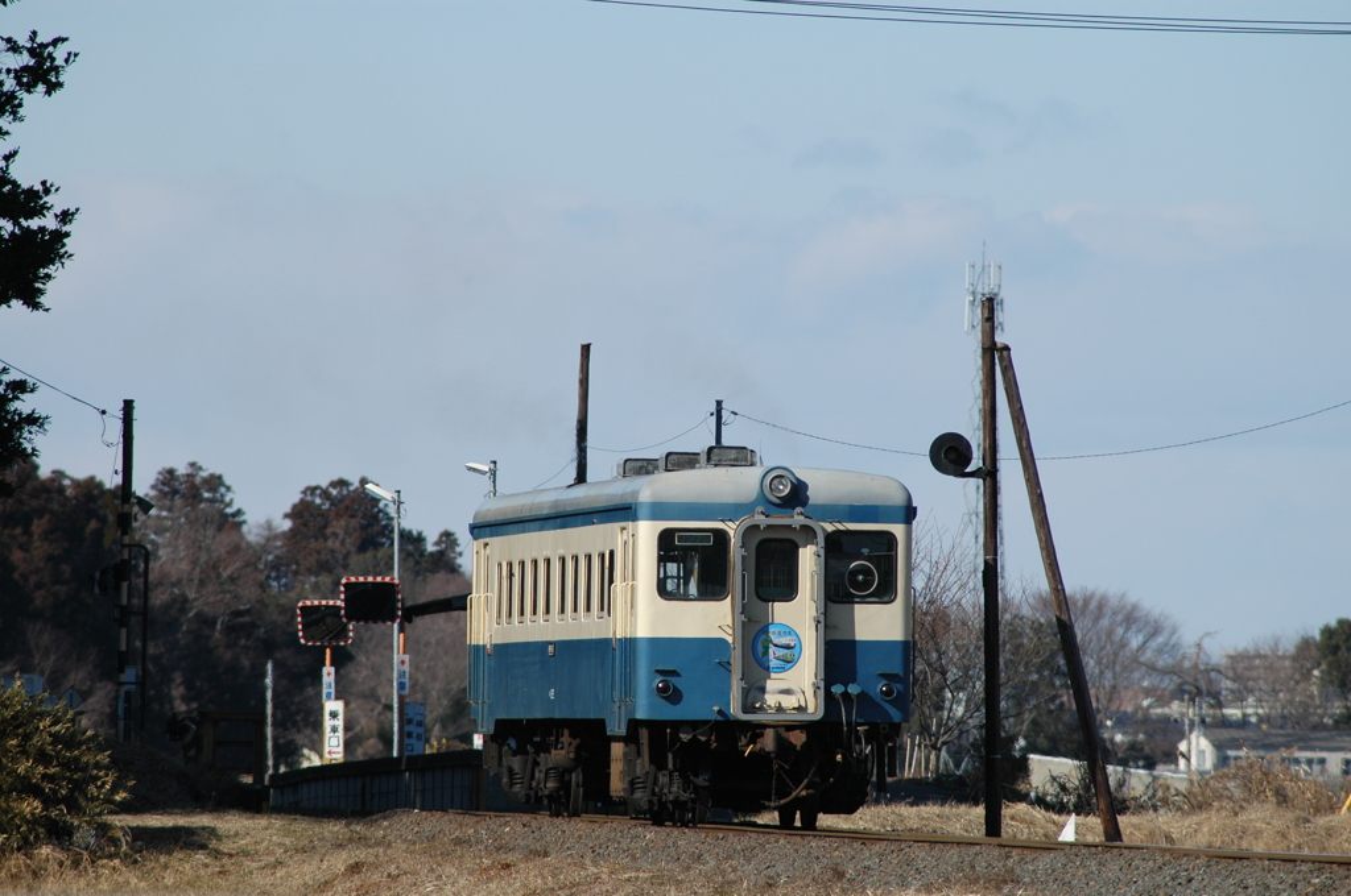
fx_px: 16866
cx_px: 676
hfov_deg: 4.6
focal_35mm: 450
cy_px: 448
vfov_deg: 3.0
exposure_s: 1/1000
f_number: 6.3
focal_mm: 300
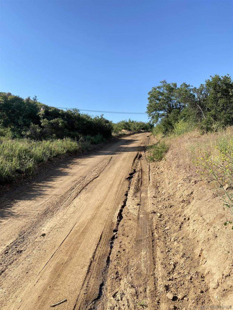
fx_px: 233
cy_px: 155
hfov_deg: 53.1
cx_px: 116
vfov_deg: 67.3
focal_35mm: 26
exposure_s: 1/1287
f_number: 1.8
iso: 32
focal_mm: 4.25
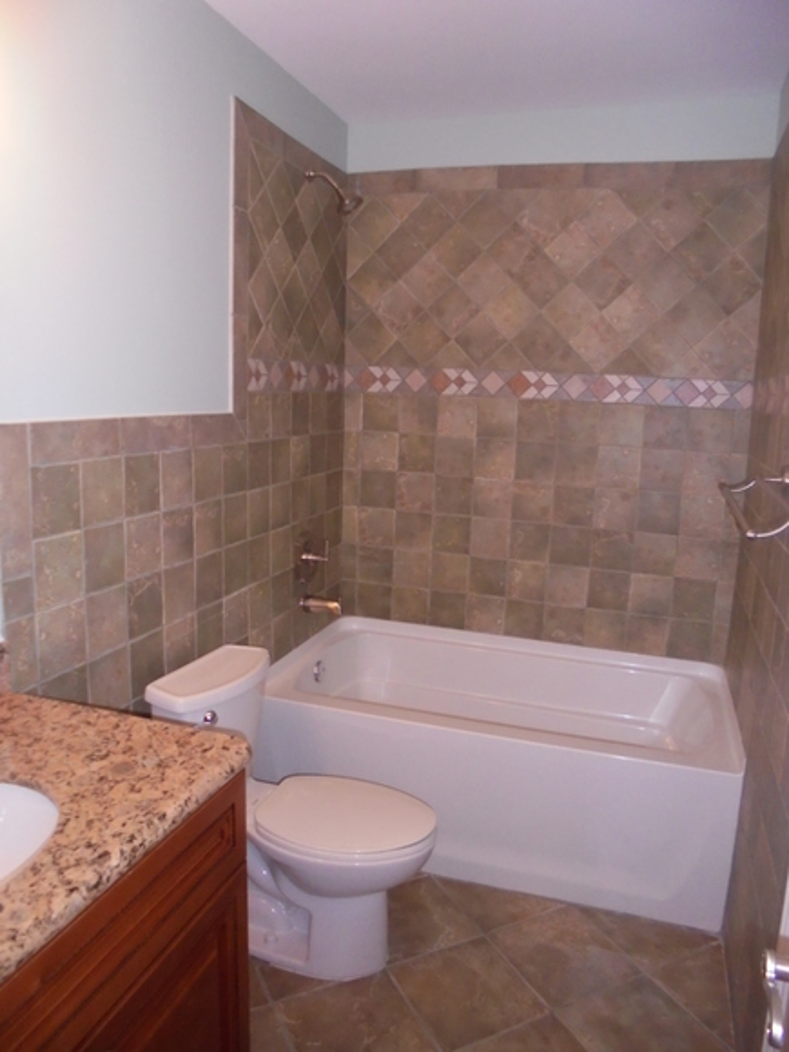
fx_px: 790
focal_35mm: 26
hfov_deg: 53.1
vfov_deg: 67.3
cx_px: 394
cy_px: 526
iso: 400
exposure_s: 1/30
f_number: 3.5
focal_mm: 4.6
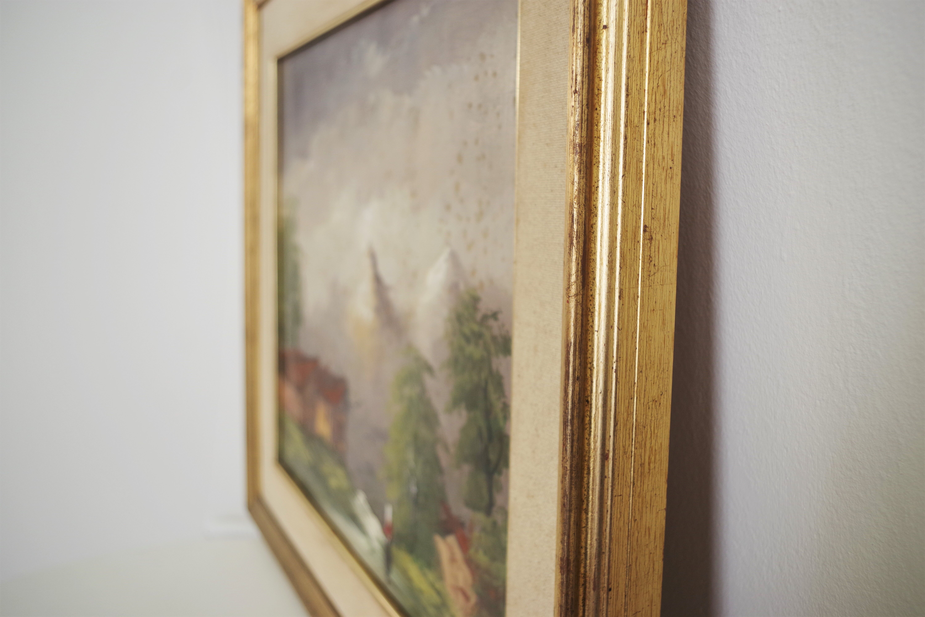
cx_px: 462
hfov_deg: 55.8
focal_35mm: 34
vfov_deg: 38.9
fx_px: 874
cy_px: 308
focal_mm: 23.13
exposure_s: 1/60
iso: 200
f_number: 4
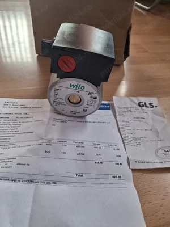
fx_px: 164
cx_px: 85
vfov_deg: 69.4
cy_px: 114
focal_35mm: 25
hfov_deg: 54.9
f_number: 1.8
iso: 25
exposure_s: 1/111
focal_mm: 4.69
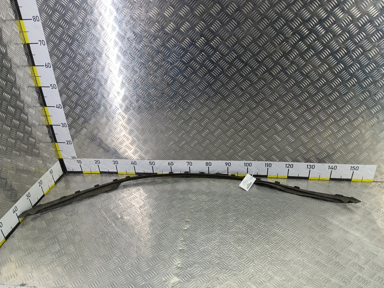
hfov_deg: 73.9
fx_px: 255
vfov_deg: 58.9
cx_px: 192
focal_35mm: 23
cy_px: 144
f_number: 1.6
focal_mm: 4.11
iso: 121
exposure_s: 1/50
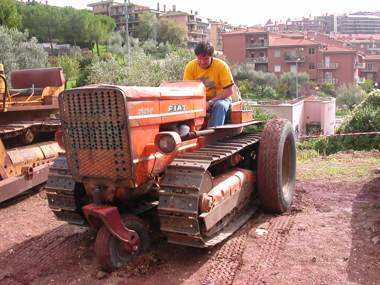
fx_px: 406
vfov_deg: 38.7
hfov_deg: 50.1
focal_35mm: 37
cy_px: 142
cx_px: 190
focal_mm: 5.6
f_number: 4.5
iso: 100
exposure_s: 1/212
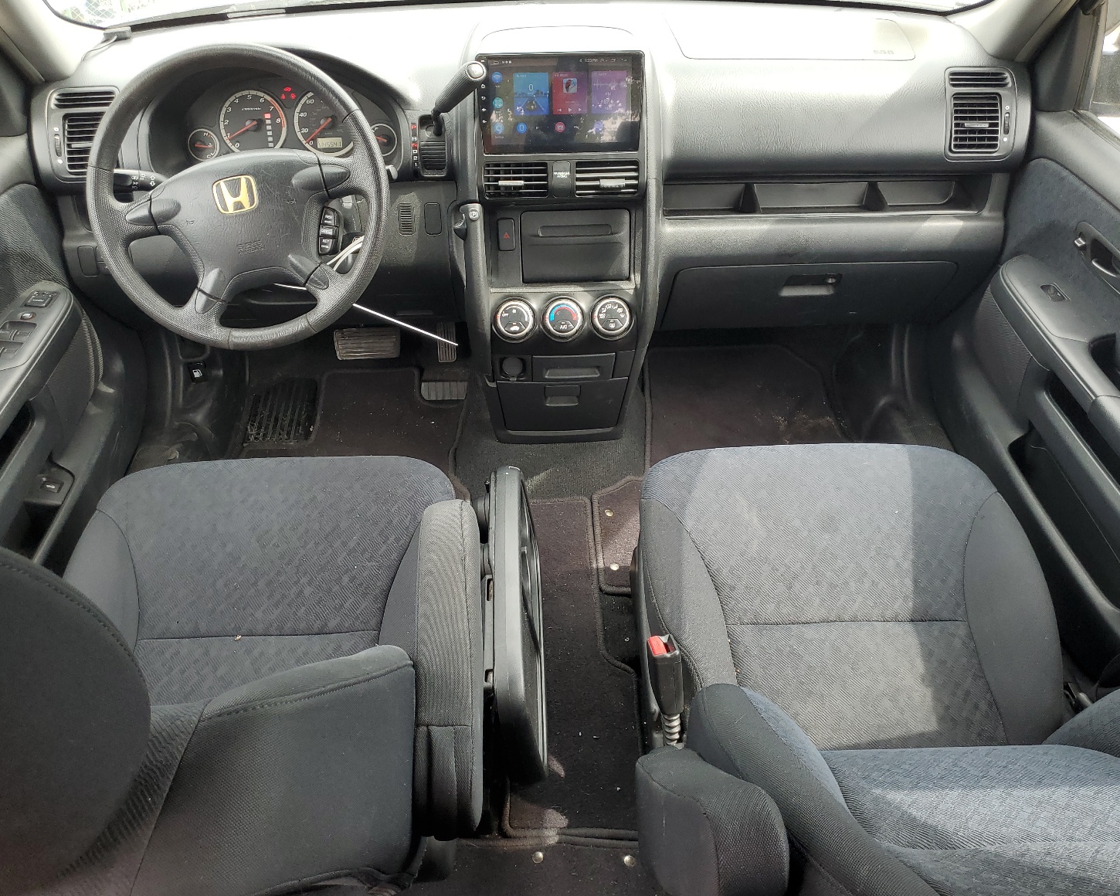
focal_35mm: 28
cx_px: 556
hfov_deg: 62.2
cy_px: 436
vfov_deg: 51.5
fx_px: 928
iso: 50
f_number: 1.5
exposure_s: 1/196
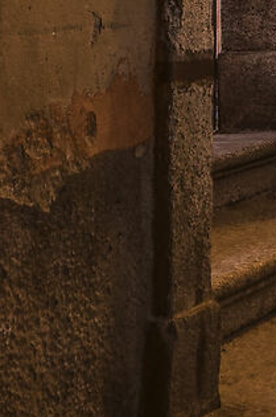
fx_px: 2111
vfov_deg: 11.0
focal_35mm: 183
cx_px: 715
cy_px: -106
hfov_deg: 7.0
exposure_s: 10
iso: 100
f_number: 3.5
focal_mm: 24
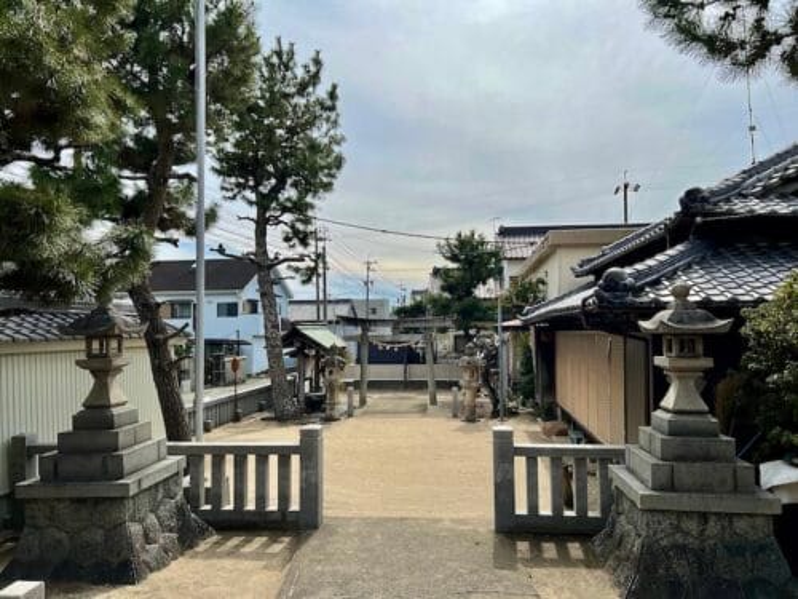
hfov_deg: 67.3
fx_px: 599
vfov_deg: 53.1
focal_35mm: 26
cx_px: 399
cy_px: 300
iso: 50
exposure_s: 1/8696
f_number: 1.5
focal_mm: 5.7
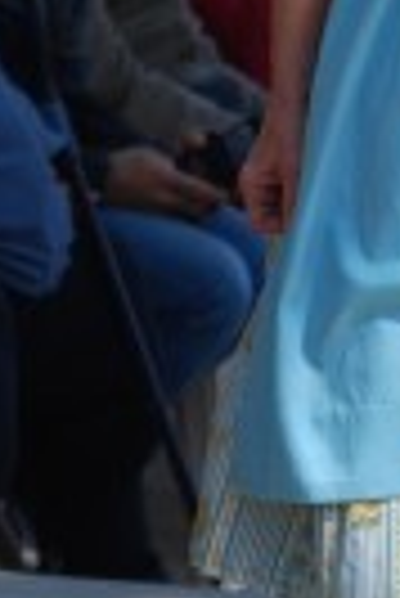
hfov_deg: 2.7
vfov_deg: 4.1
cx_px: 497
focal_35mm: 506
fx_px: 8411
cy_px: 279
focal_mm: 70
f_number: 5.6
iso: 200
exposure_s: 1/500
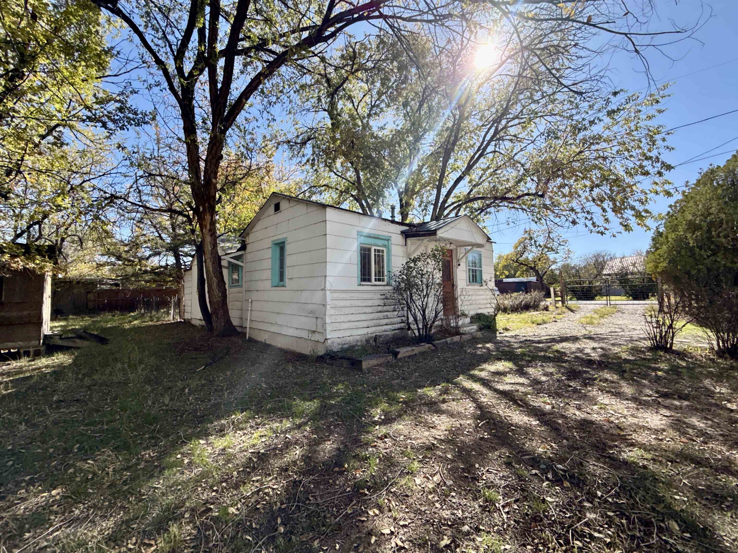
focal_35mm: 14
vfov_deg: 85.7
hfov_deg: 102.1
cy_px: 276
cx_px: 369
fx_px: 298
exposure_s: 1/1211
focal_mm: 2.22
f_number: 2.2
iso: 64
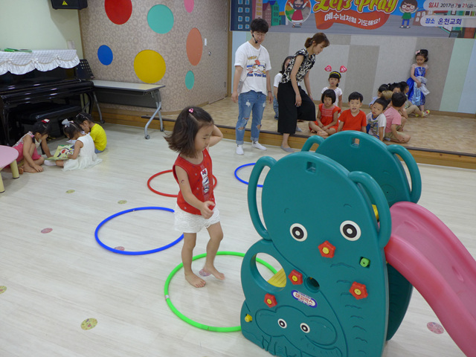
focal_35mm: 26
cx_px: 238
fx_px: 358
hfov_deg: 67.3
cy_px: 178
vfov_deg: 53.1
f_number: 1.5
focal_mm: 5.1
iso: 160
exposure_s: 1/125
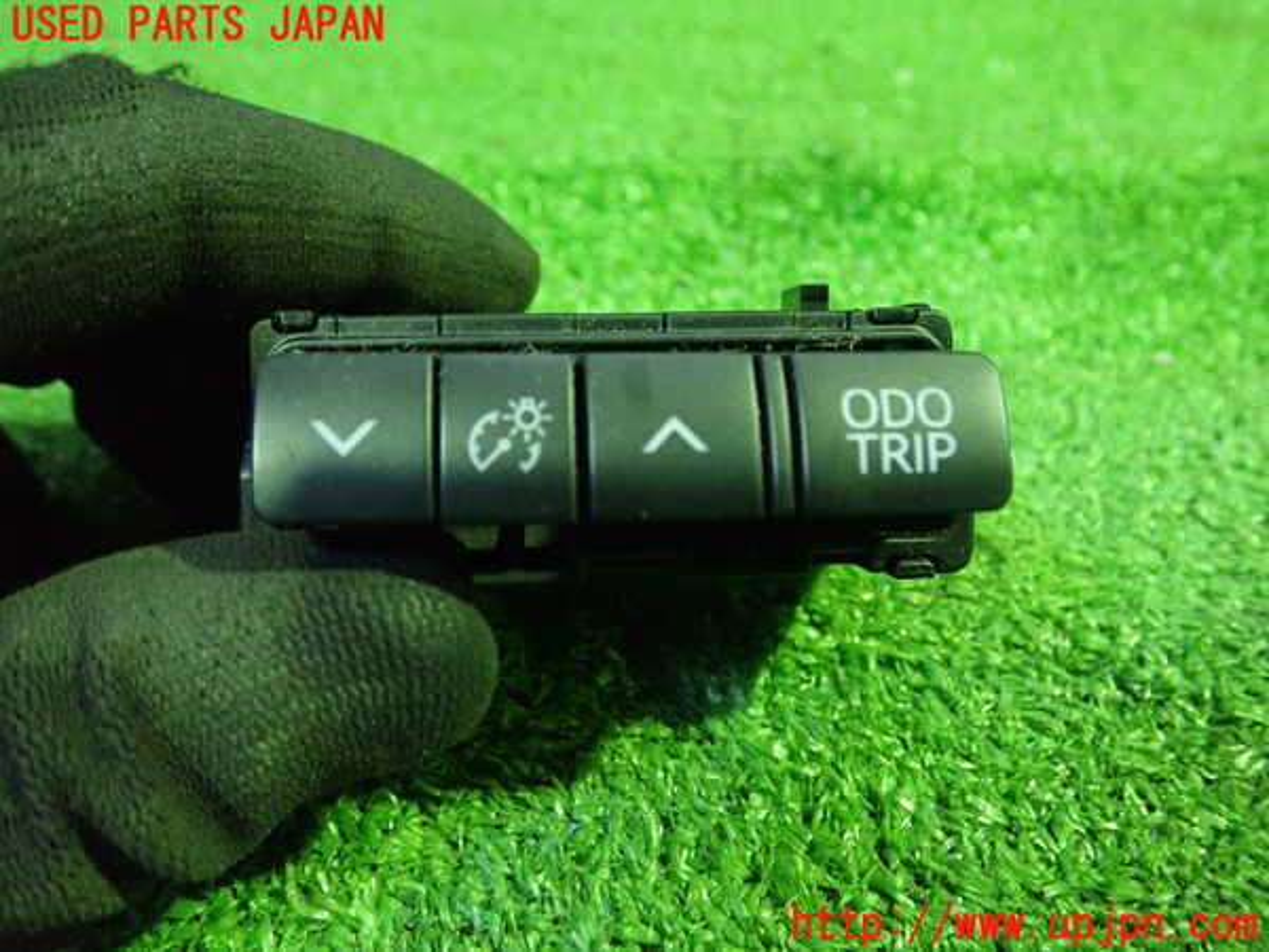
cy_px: 476
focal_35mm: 30
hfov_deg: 60.0
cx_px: 634
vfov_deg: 46.8
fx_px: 1100
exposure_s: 1/30
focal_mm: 5.5
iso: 1000
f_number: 2.3
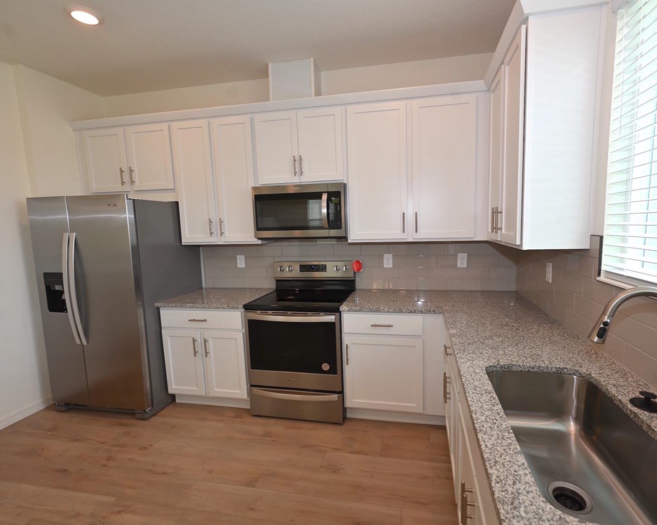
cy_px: 260
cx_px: 360
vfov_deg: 78.4
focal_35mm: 17
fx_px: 322
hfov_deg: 90.8
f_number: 5
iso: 200
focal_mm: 14.5
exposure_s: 1/100
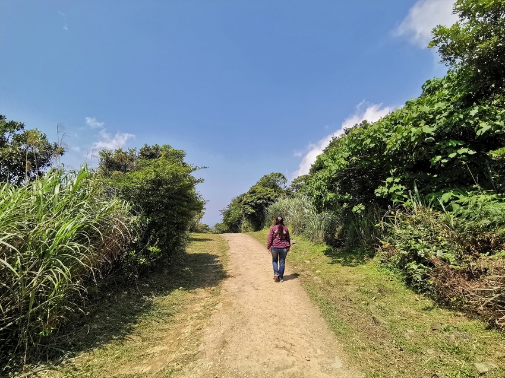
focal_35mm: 16
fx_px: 233
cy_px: 189
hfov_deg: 94.5
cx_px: 252
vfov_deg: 78.1
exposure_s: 1/1248
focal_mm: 2.35
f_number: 2.2
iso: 50
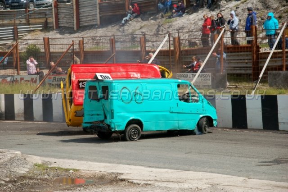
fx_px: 935
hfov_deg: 17.5
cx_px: 144
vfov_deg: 11.7
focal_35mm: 117
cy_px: 96
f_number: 5.6
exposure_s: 1/1000
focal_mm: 78
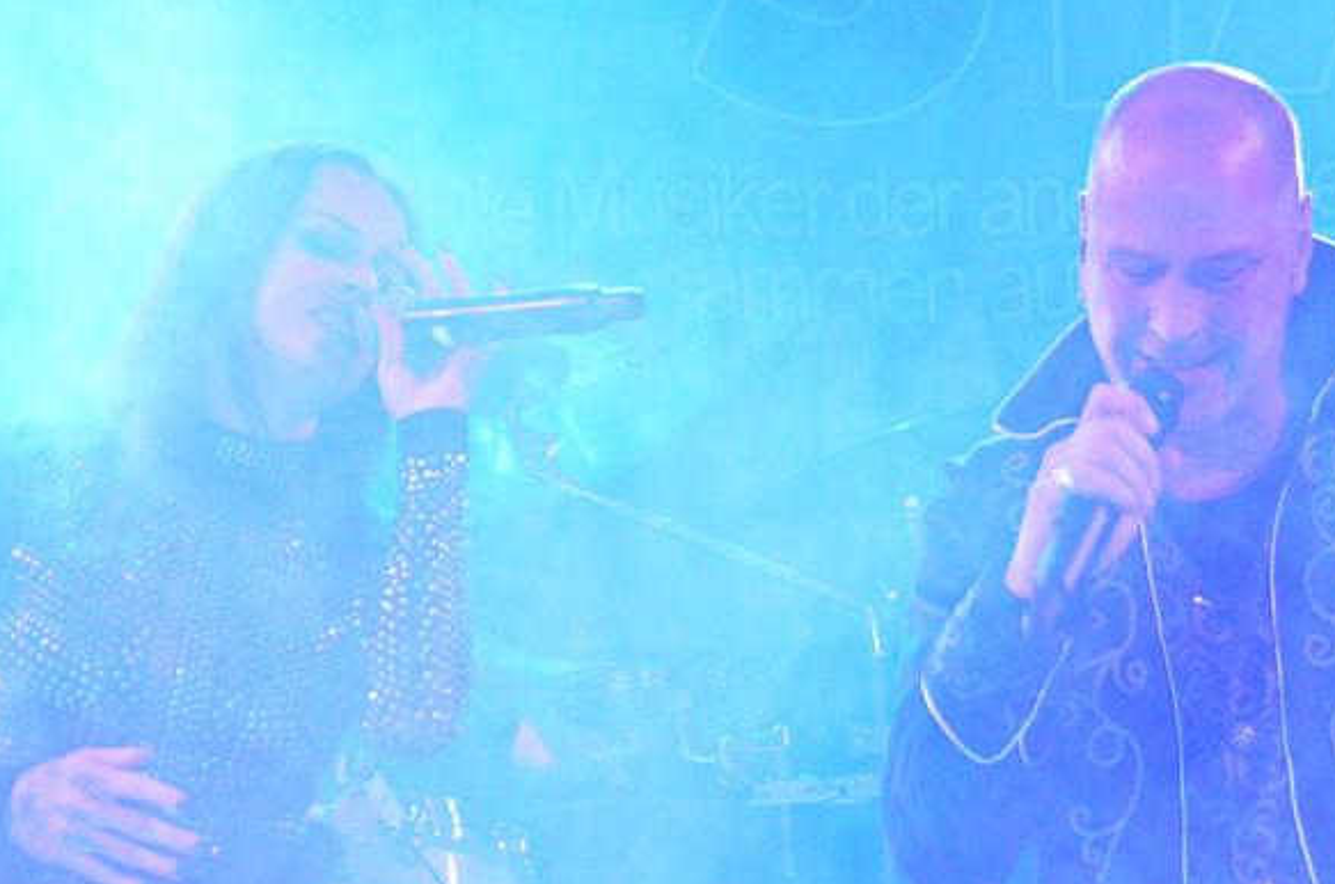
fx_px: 5143
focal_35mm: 139
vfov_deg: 9.8
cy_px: 776
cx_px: 772
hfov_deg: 14.8
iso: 3200
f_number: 5.6
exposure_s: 1/80
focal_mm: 50
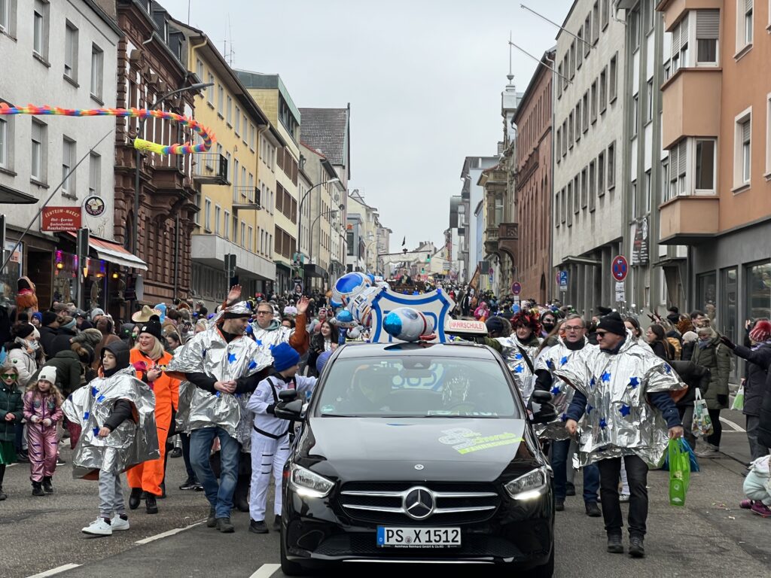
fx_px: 1715
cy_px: 289
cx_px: 386
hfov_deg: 25.3
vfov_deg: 19.1
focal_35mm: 77
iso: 32
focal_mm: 9
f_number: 2.8
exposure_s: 1/107
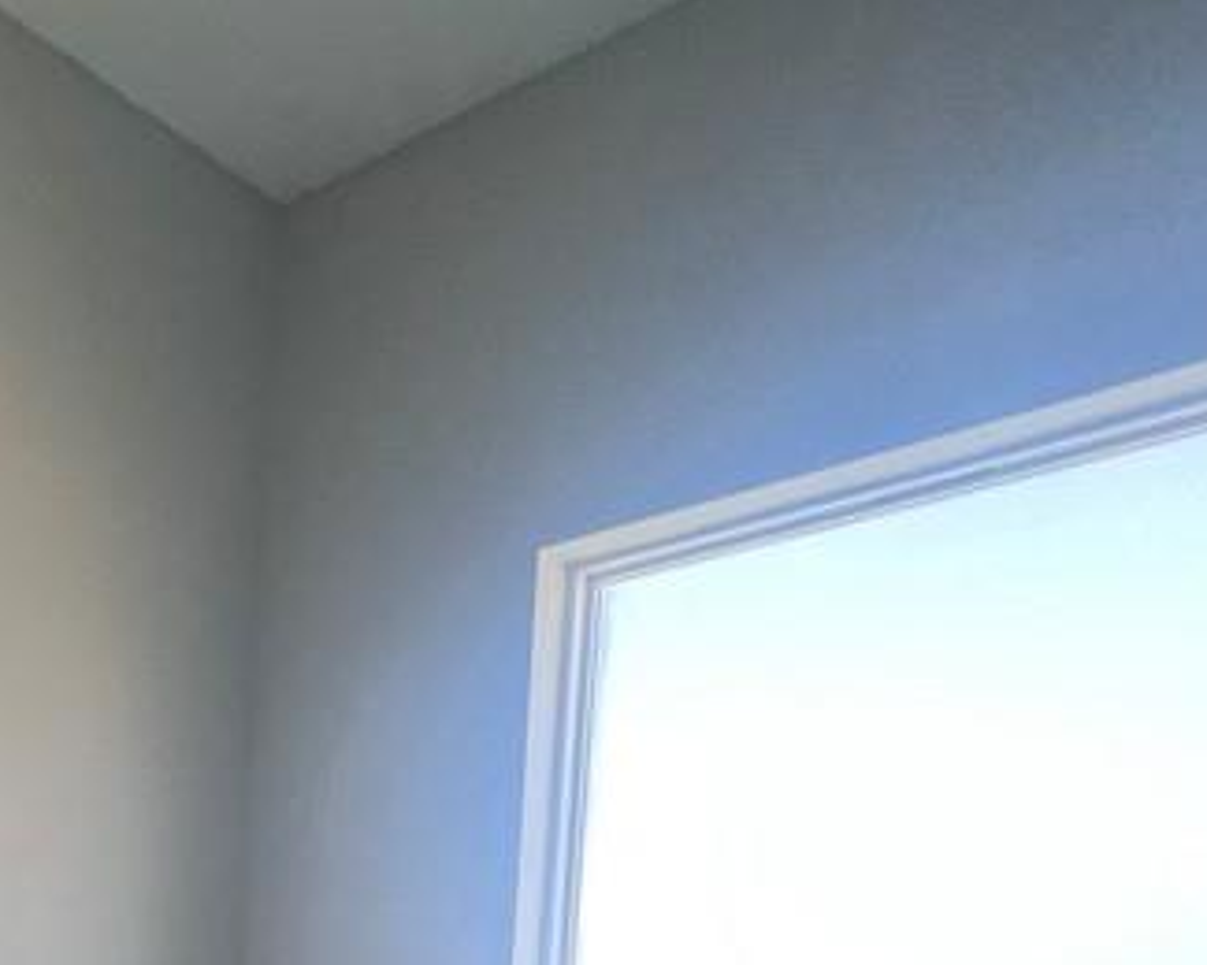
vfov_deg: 29.1
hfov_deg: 35.7
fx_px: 1429
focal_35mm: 40
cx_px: -245
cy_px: 1303
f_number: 1.8
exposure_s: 1/120
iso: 80
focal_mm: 1.57
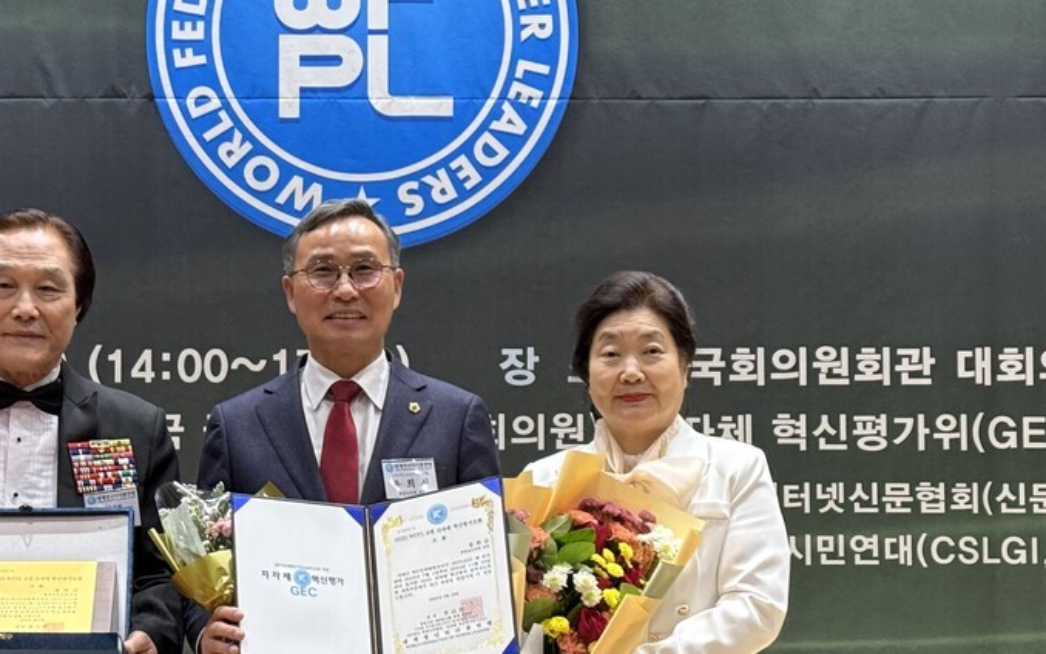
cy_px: 369
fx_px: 2737
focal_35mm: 96
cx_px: 361
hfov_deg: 21.6
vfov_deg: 13.6
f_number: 1.78
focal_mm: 6.76
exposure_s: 1/40
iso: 200
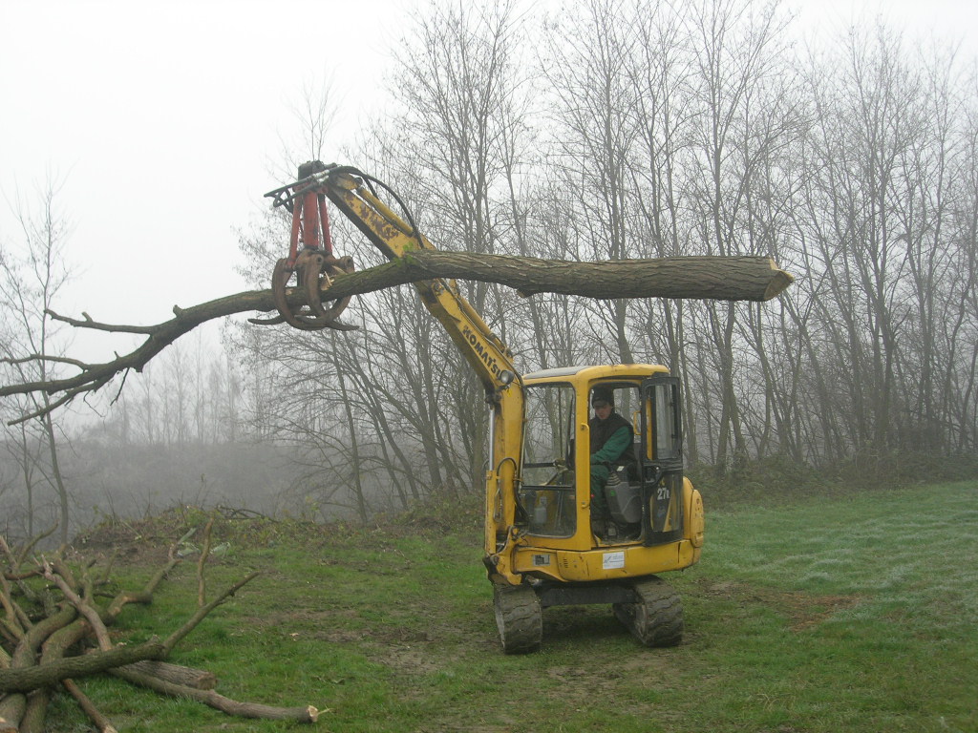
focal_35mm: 38
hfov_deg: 49.0
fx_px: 1074
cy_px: 366
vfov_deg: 37.7
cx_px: 489
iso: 88
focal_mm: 7.8
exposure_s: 1/163
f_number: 4.8
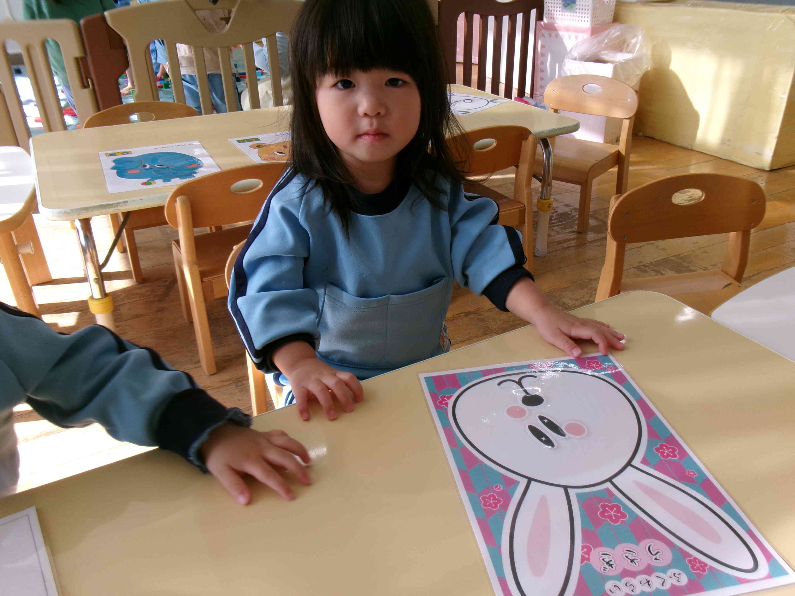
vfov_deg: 49.7
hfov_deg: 63.4
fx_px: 643
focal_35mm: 28
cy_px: 298
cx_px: 398
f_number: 3.9
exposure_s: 1/150
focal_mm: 5.1
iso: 100
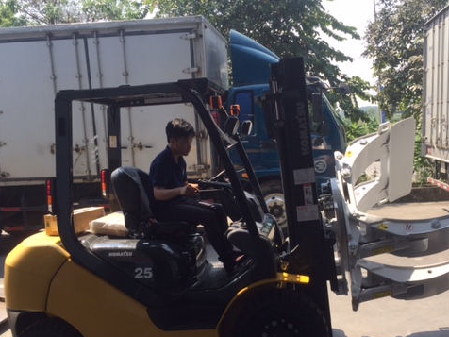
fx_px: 506
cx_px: 262
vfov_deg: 36.7
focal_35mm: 39
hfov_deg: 47.7
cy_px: 204
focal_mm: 4.15
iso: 32
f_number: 2.2
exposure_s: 1/670
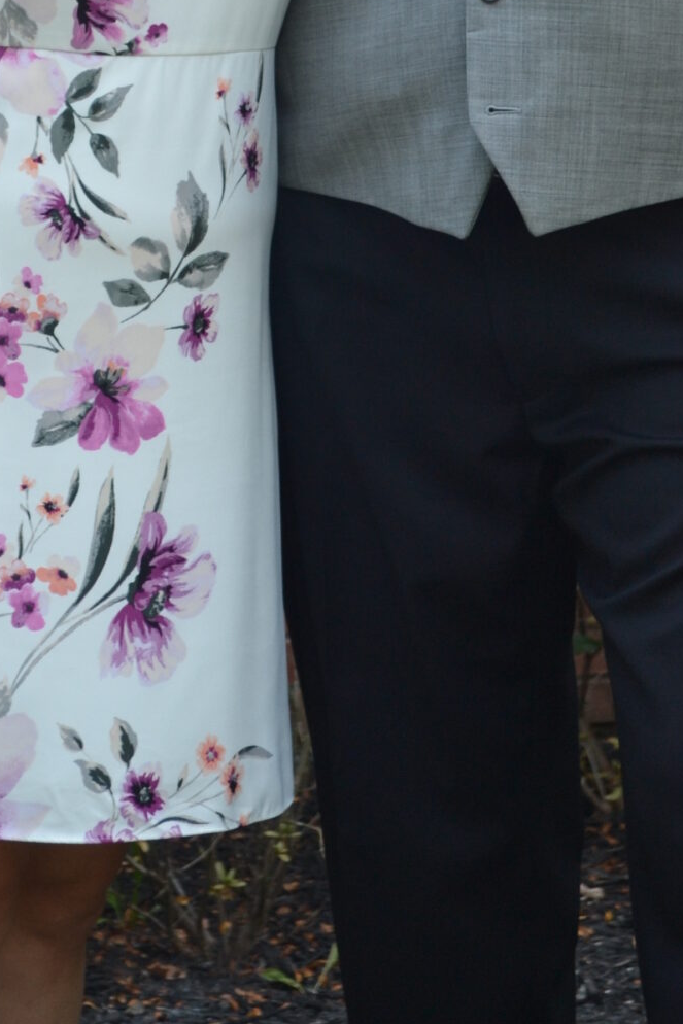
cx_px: 272
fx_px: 4836
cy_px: -96
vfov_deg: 11.9
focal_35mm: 170
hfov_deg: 8.1
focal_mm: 44
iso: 180
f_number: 5.6
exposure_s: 1/125
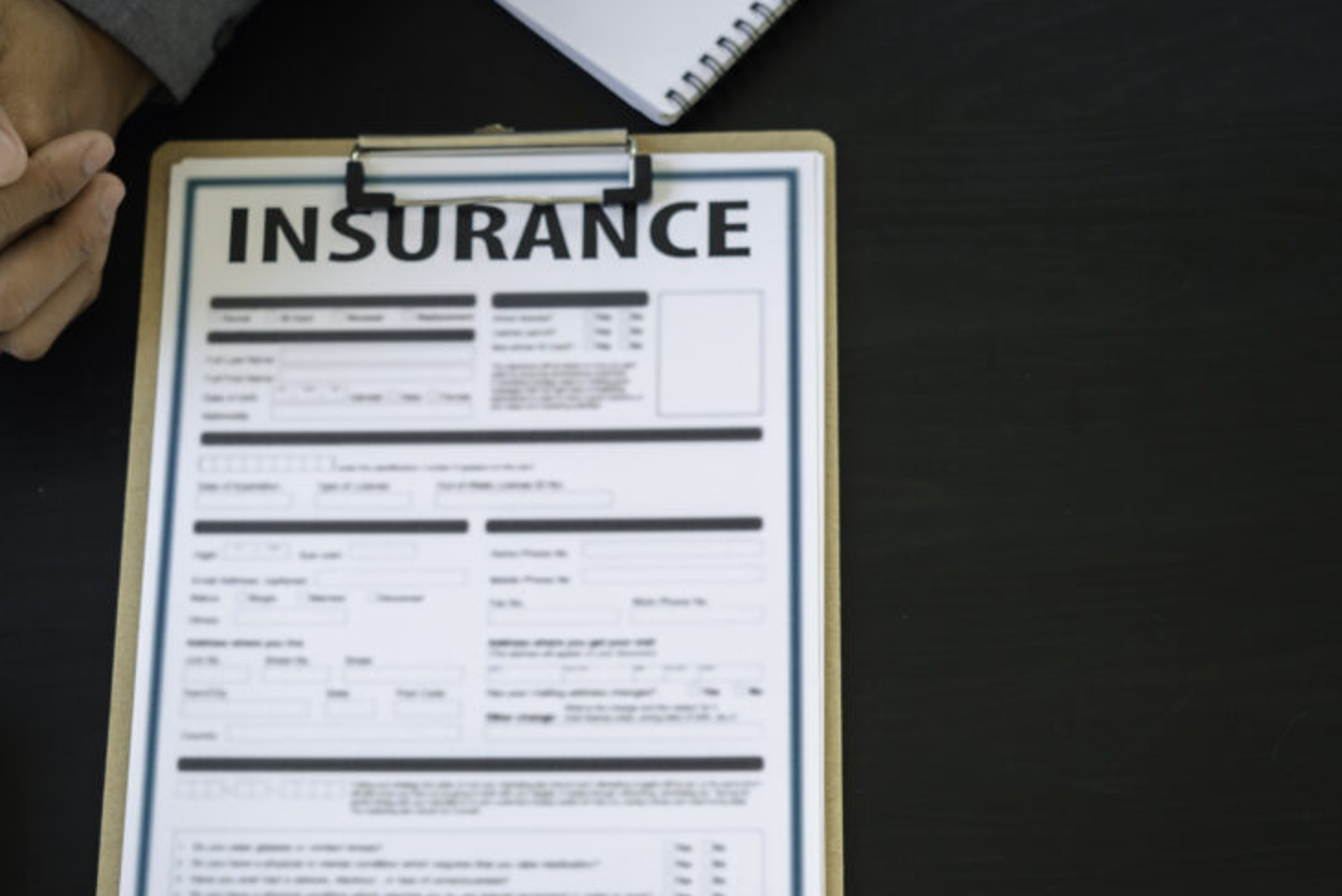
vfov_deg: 19.4
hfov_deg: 28.8
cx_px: 635
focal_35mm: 70
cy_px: 599
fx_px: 2610
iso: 400
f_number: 3.5
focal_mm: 50
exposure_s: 1/100
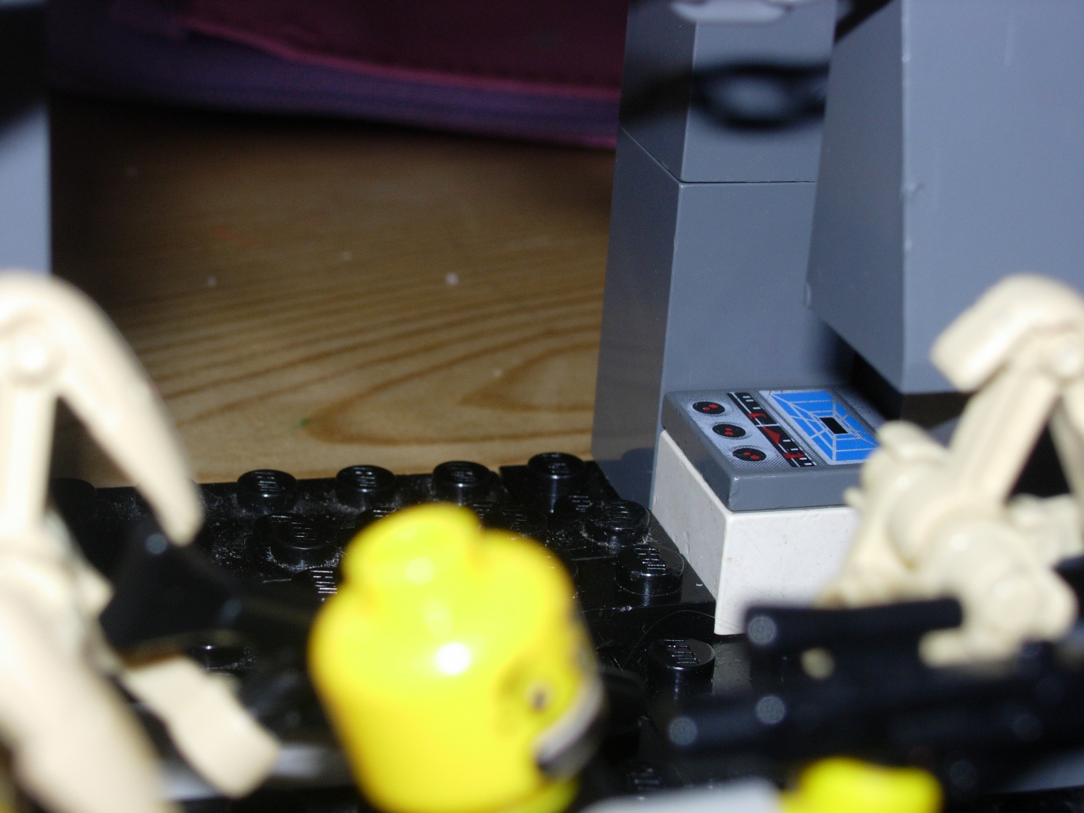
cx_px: 542
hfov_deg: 23.8
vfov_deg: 18.0
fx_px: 2568
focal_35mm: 82
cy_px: 406
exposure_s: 1/64
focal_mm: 17
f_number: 6.8
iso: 79
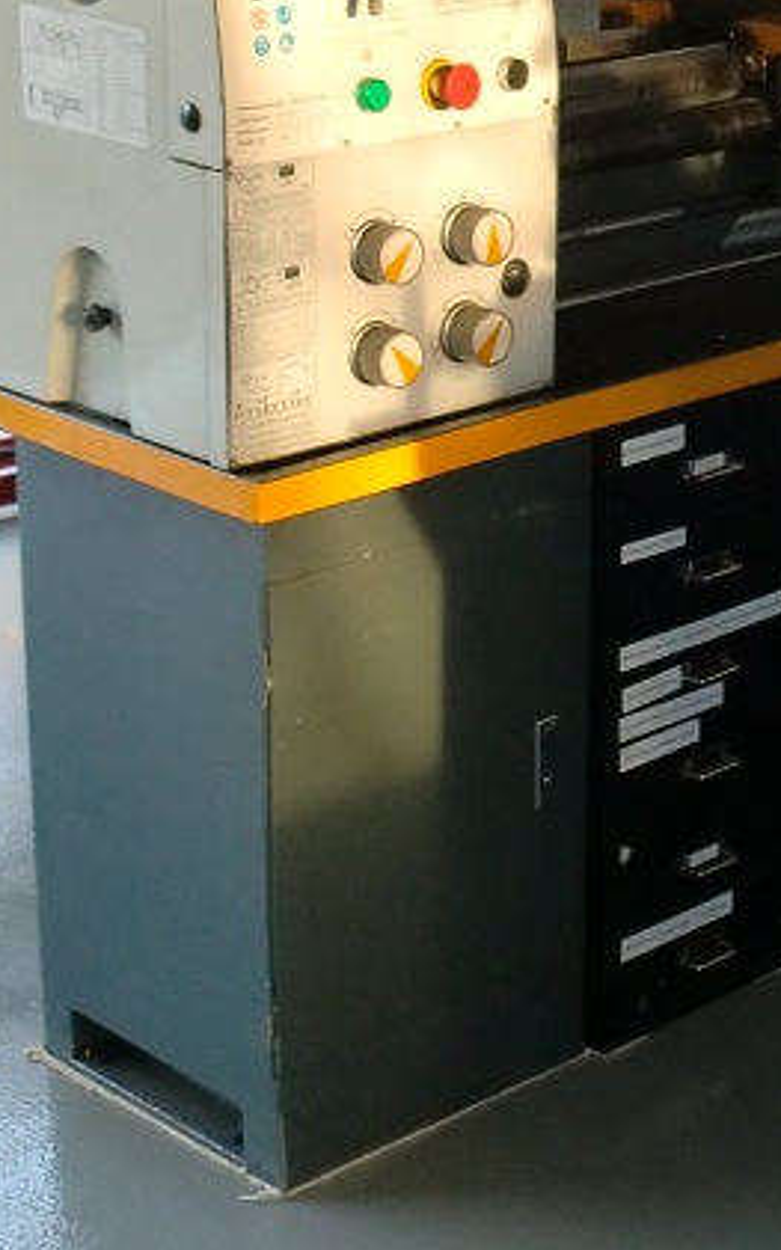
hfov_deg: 14.2
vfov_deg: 22.7
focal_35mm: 90
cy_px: 232
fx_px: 3066
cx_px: 840
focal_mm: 6.3
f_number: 3.1
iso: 250
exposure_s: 1/60
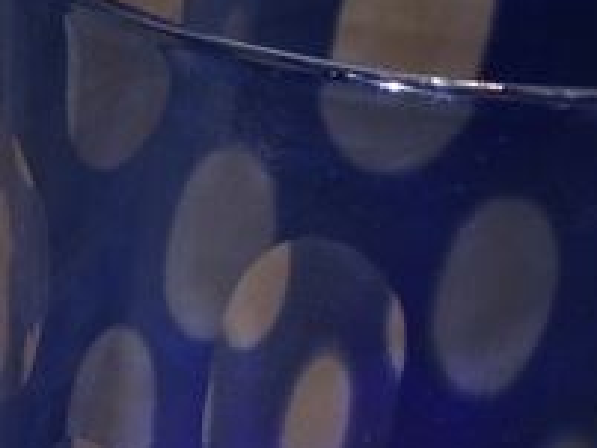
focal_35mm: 134
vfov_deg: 11.0
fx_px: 2312
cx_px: -303
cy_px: 423
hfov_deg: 13.8
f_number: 2.2
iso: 32
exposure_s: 1/61
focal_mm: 4.12
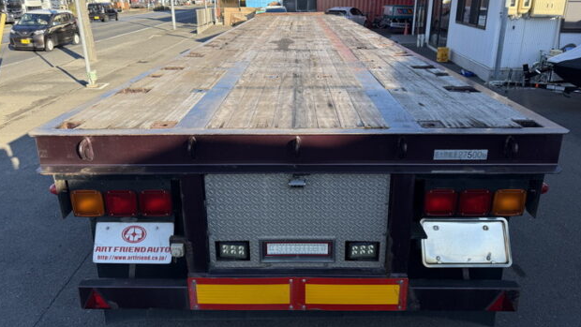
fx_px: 416
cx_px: 295
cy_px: 134
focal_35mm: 27
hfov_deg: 69.8
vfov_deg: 42.7
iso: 100
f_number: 1.78
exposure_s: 1/1812
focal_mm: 6.76
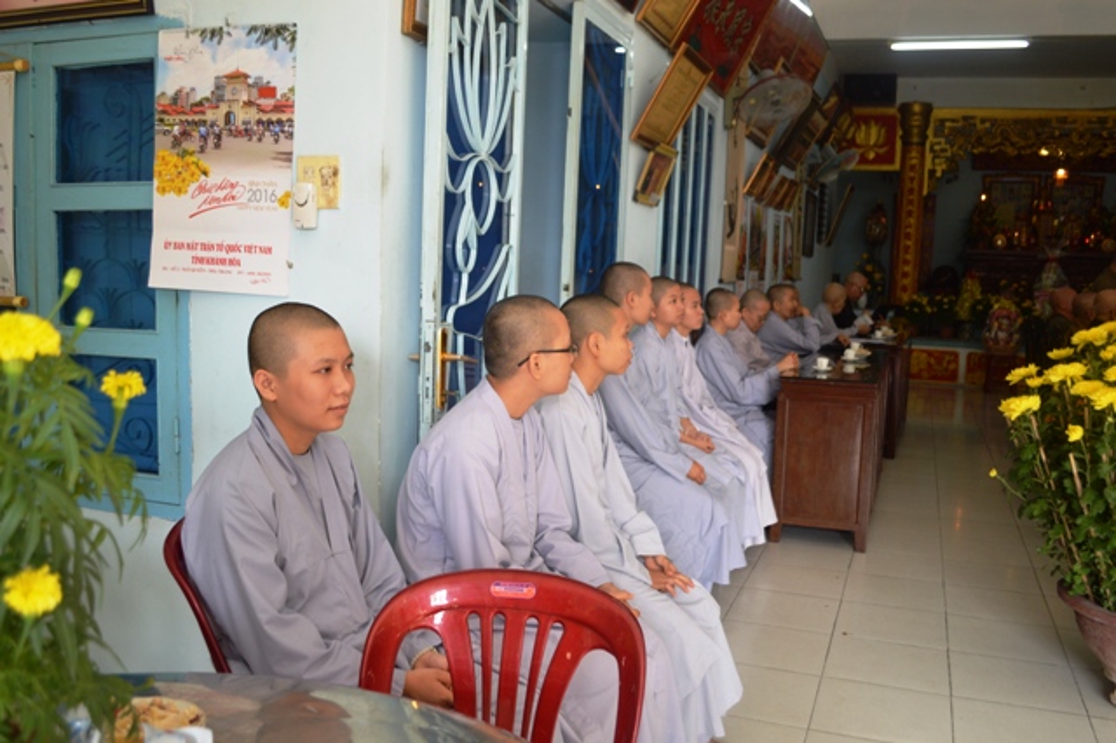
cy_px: 372
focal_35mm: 30
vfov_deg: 43.6
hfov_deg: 62.0
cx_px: 558
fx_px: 929
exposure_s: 1/80
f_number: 4.5
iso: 400
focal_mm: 20
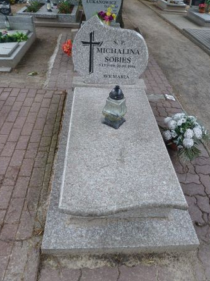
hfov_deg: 51.3
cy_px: 130
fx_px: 218
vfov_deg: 65.2
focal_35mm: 27
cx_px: 110
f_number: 3.3
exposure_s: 1/30
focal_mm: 4.1
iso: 100
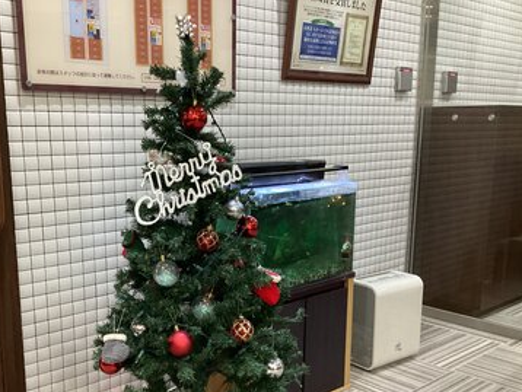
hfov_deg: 47.6
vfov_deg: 36.6
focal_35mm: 39
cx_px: 211
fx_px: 589
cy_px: 245
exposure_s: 1/30
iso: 400
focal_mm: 3.3
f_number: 2.4
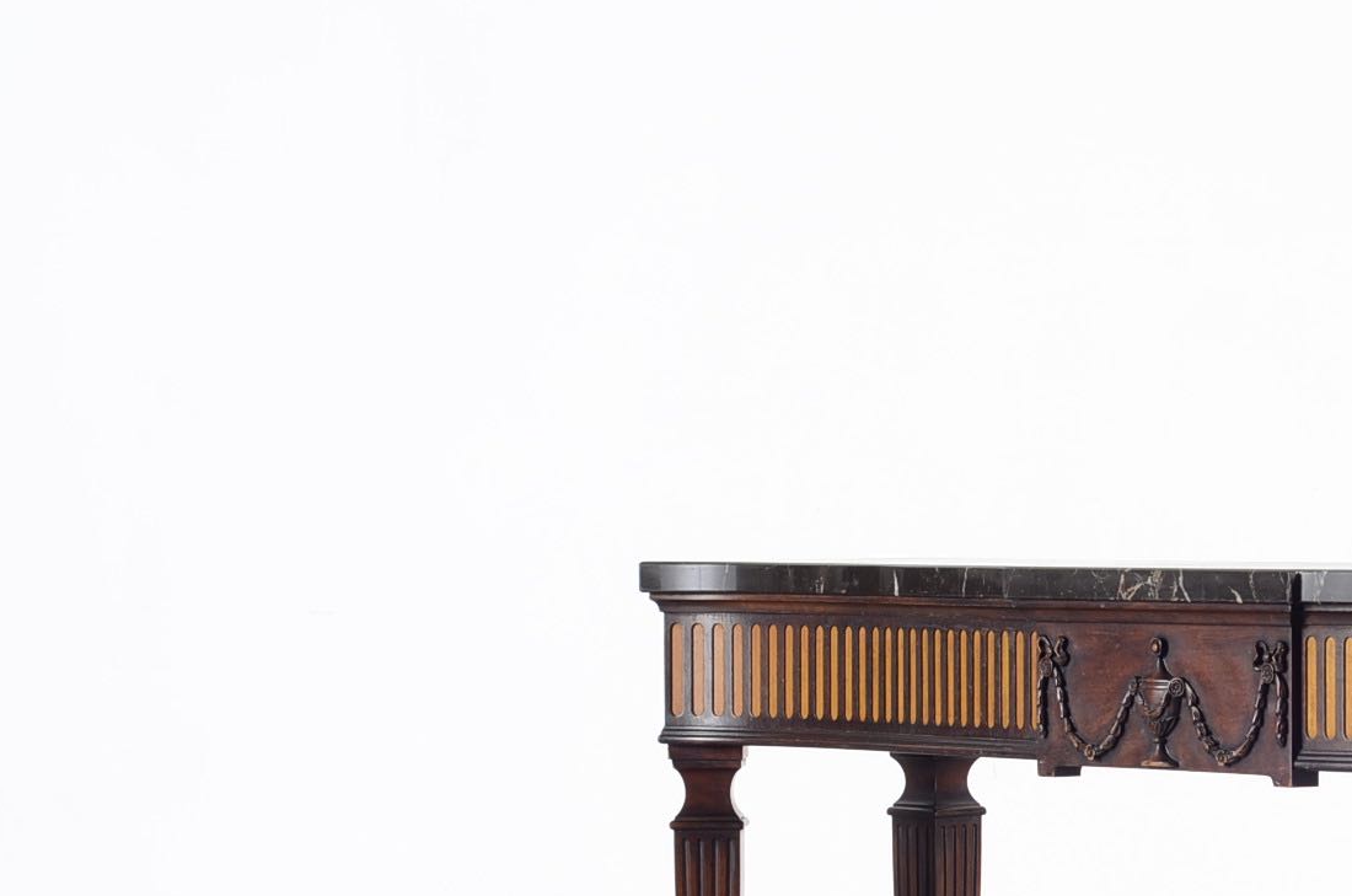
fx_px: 6297
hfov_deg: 12.1
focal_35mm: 168
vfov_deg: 8.1
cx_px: 1370
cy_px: 862
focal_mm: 50
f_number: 5
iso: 100
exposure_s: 1/125
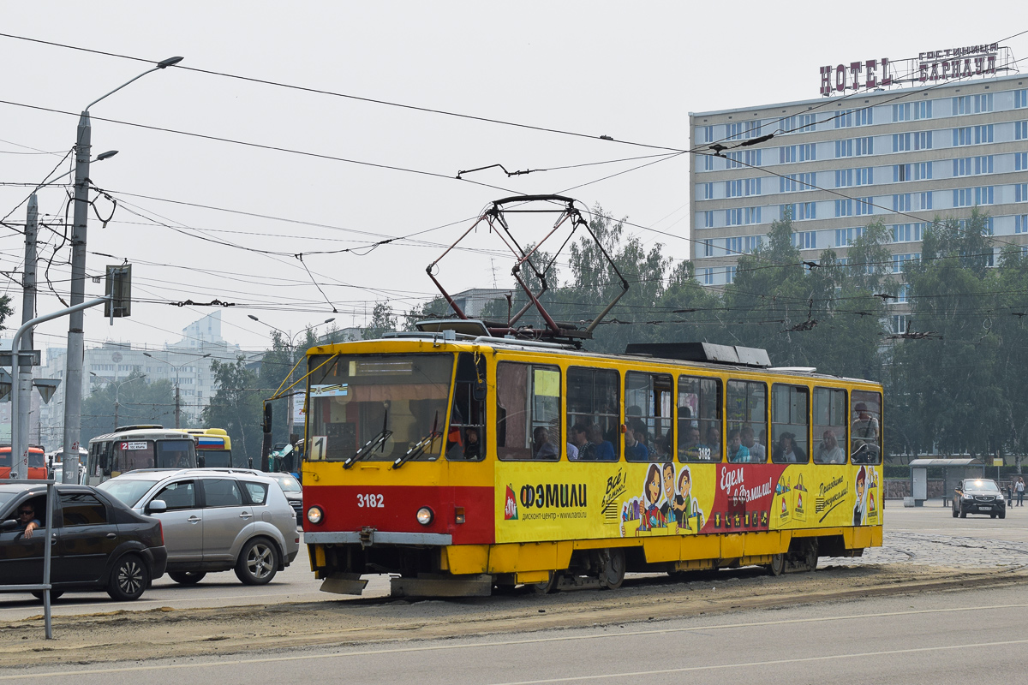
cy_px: 342
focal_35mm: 75
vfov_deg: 18.2
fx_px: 2141
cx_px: 514
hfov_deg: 27.0
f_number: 10
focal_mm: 50
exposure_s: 1/400
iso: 200
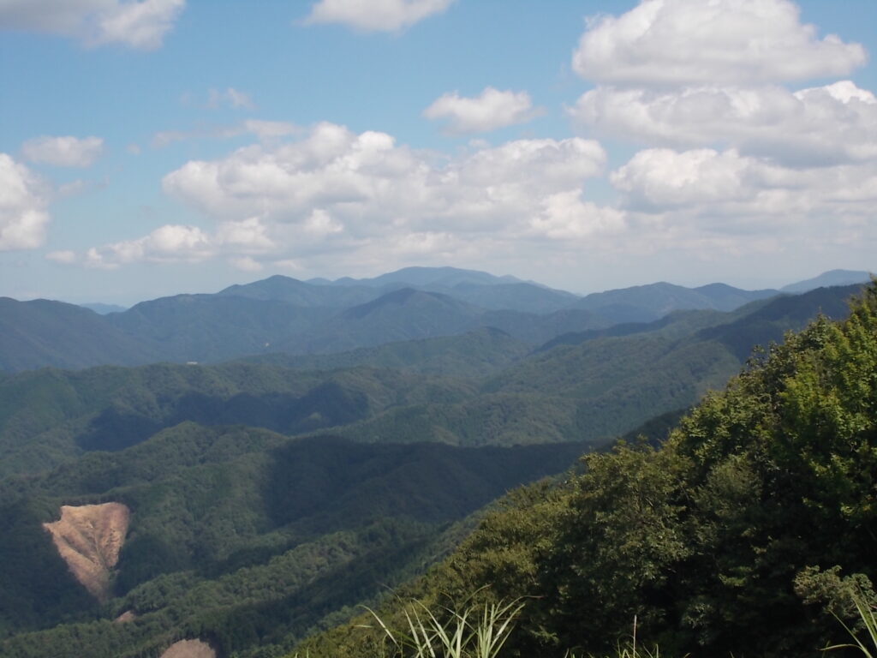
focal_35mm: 58
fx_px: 1469
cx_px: 438
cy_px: 329
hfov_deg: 33.2
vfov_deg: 25.2
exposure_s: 1/80
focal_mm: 10.3
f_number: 12.3
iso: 80
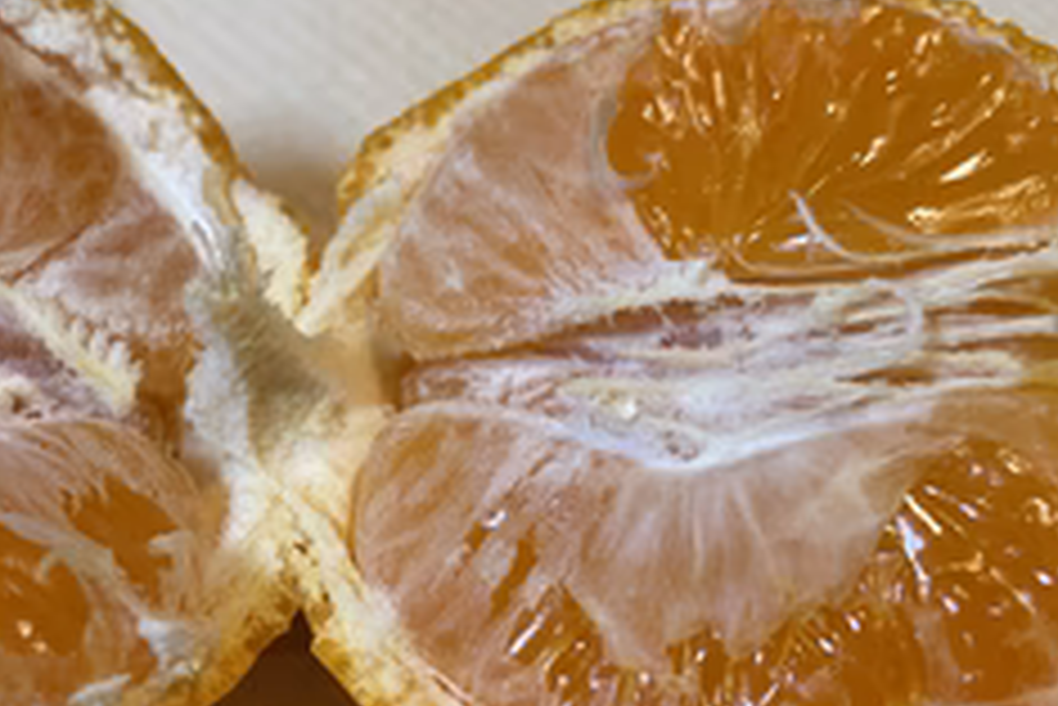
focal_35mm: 46
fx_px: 1353
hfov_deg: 41.7
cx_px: 293
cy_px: 468
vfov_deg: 29.1
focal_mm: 4.2
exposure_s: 1/50
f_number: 1.6
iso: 125
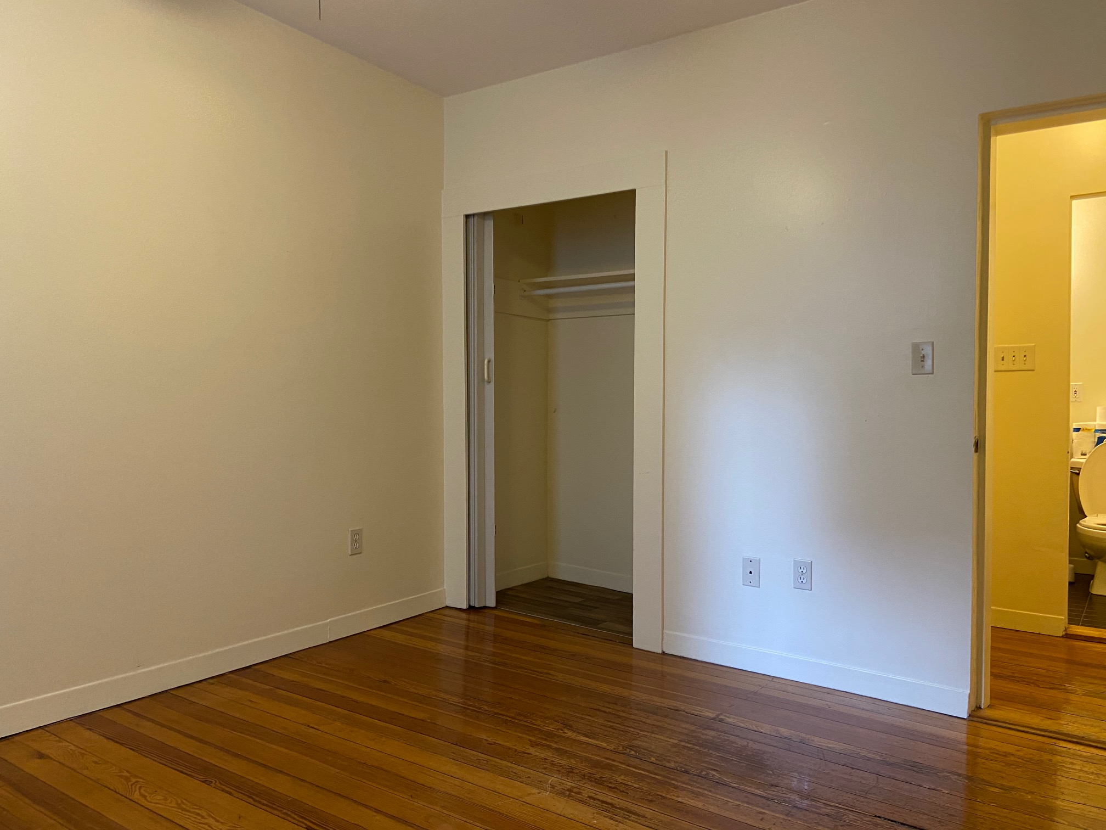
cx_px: 553
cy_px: 415
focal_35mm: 26
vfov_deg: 53.1
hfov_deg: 67.3
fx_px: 831
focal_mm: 4.25
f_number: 1.8
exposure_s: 1/60
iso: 200
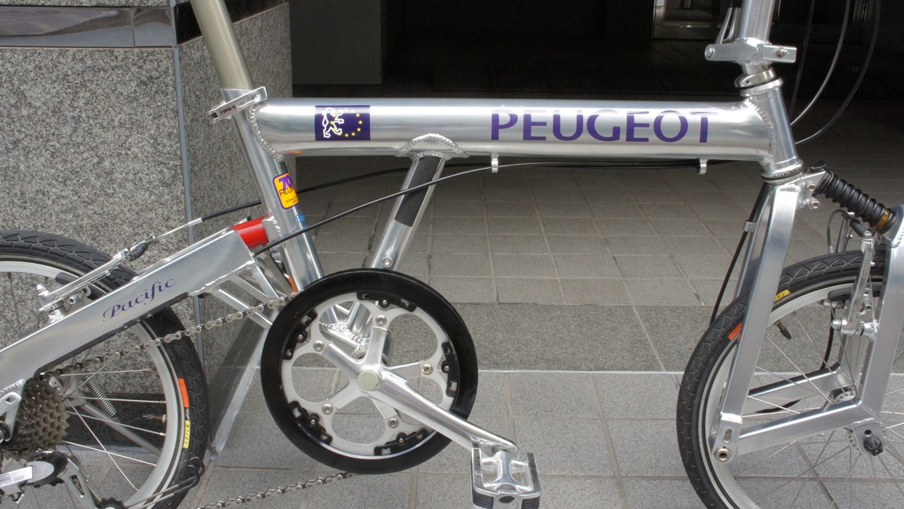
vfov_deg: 35.1
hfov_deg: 58.7
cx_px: 448
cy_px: 234
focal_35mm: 34
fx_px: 804
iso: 1000
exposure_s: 1/40
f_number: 16
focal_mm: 21
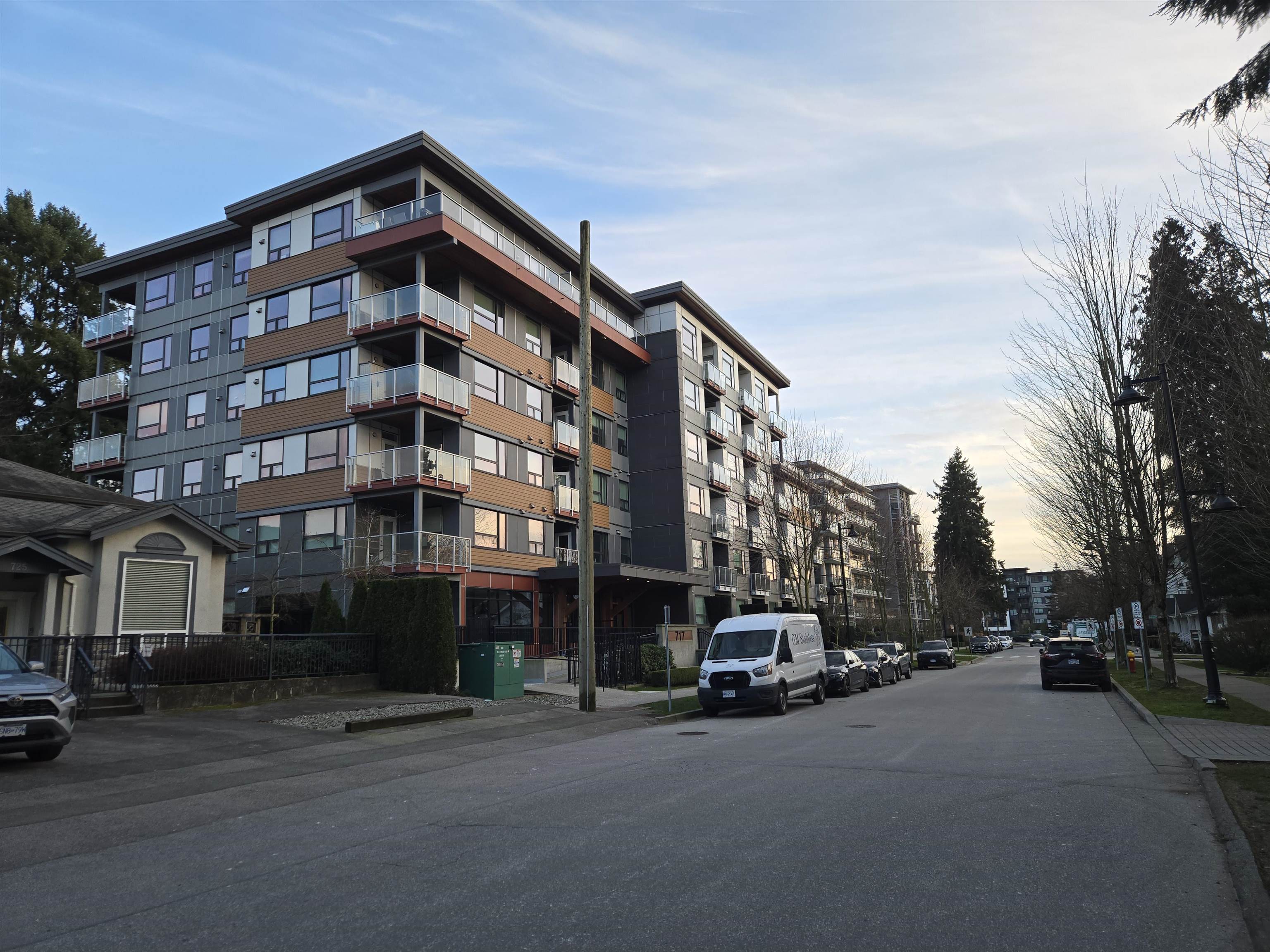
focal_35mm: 23
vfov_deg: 58.9
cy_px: 476
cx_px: 635
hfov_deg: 73.9
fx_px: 844
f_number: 1.8
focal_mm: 5.4
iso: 32
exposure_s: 1/180
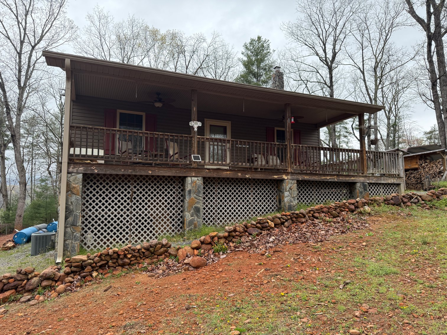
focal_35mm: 24
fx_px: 310
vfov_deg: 56.8
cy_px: 168
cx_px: 224
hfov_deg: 71.6
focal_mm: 6.76
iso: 100
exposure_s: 1/1211
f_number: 1.78
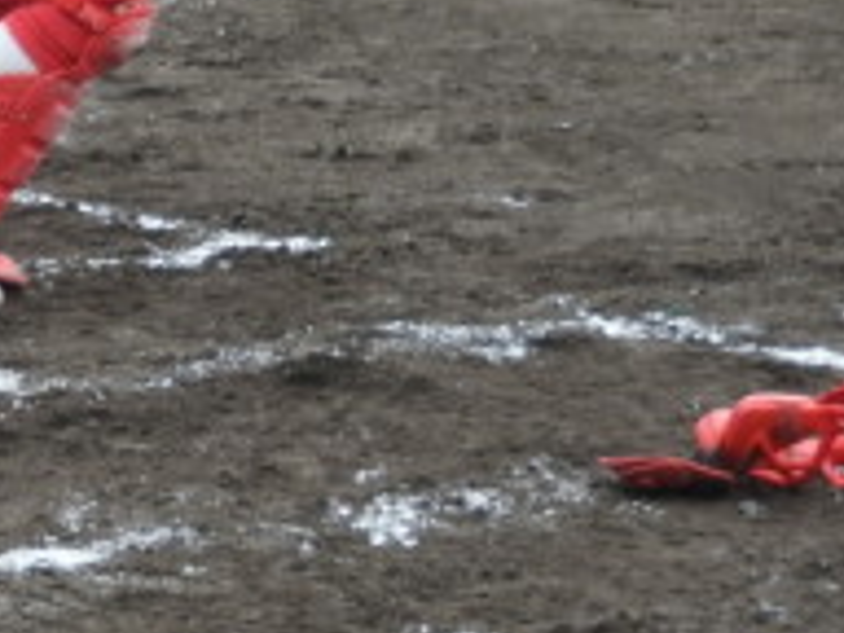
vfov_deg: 5.0
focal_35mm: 297
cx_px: -53
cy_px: 321
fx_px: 7241
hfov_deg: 6.6
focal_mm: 17
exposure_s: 1/160
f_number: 4.8
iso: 100
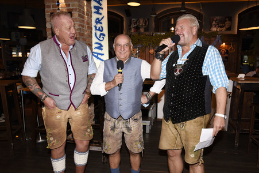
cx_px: 130
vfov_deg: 43.5
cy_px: 86
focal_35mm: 30
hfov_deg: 62.0
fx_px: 216
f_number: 6.3
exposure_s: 1/60
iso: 1000
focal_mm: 30
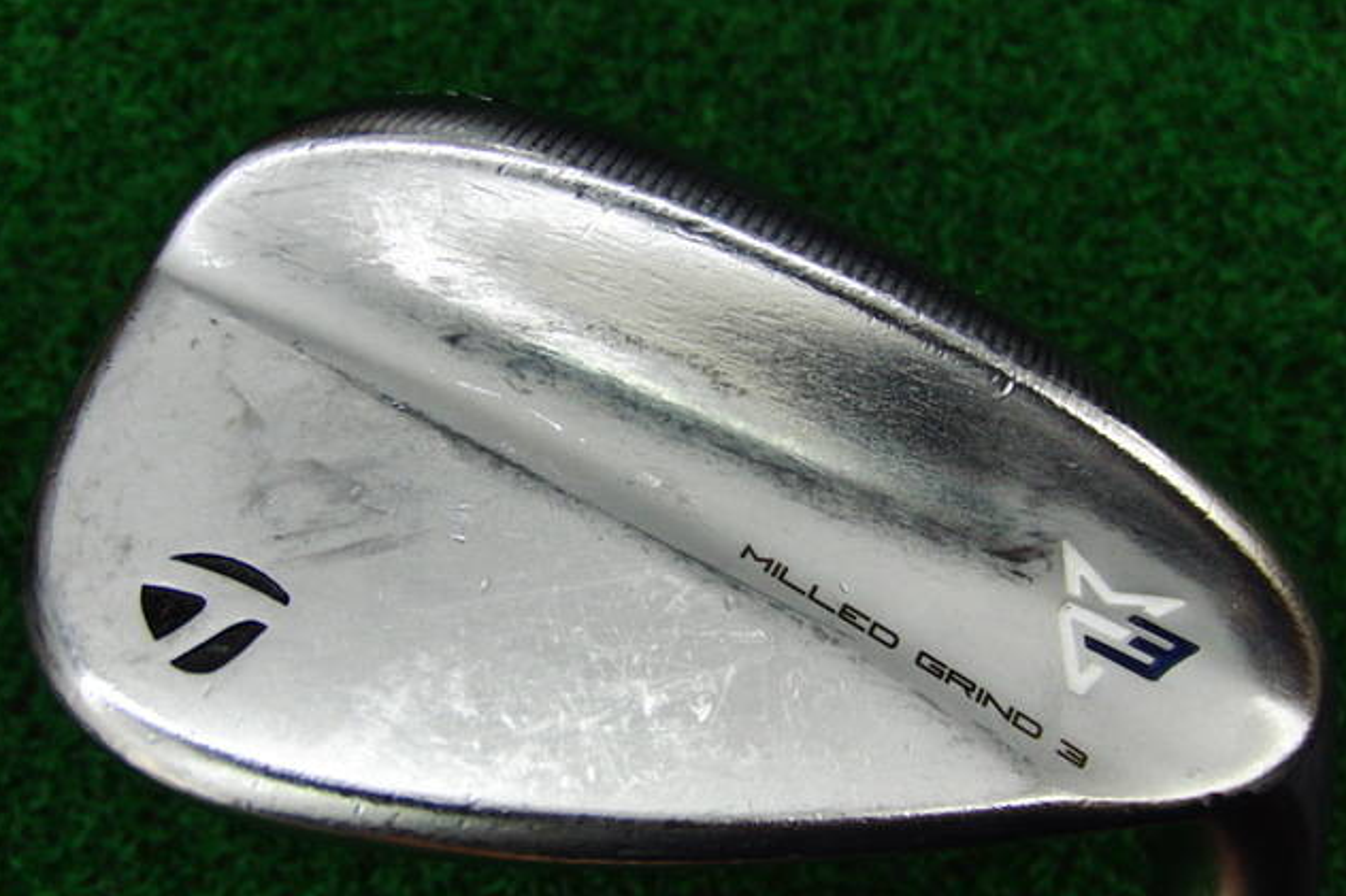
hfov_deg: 49.6
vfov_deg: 34.2
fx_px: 1458
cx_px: 669
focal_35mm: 39
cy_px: 490
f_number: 3.6
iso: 200
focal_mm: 6.42
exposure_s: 1/80
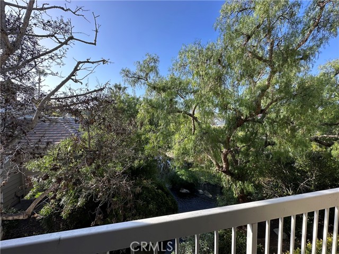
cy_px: 127
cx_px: 170
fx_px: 137
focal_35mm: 14
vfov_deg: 85.7
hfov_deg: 102.1
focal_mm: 2.22
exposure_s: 1/410
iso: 40
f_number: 2.2
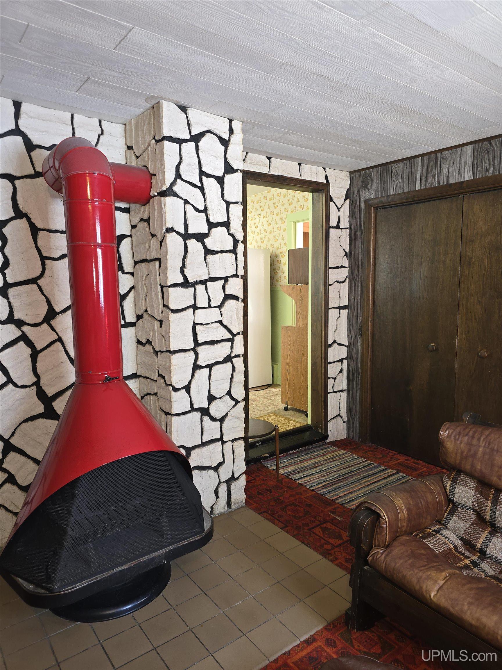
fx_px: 445
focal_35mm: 23
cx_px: 251
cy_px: 335
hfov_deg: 58.9
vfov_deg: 73.9
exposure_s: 1/20
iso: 125
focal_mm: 6.3
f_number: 1.7
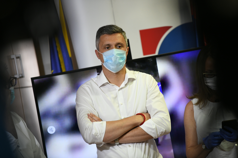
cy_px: 79
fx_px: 1322
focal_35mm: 200
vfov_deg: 6.9
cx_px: 119
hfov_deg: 10.3
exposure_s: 1/100
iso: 1600
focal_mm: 200
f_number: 2.8
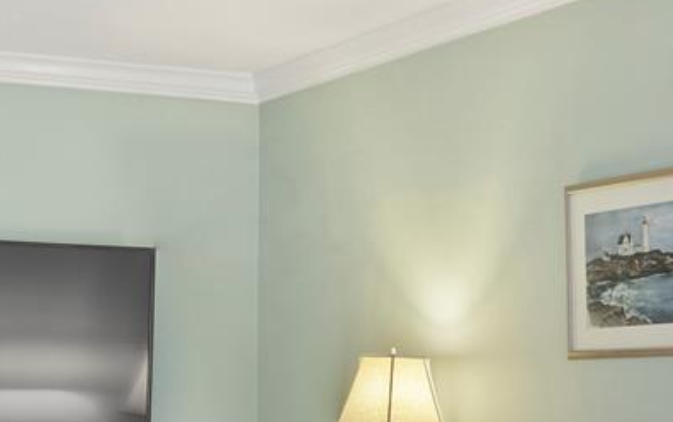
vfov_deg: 15.2
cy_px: 446
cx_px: 160
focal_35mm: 84
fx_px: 1542
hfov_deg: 24.3
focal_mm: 17
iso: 100
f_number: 8
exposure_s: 3.2
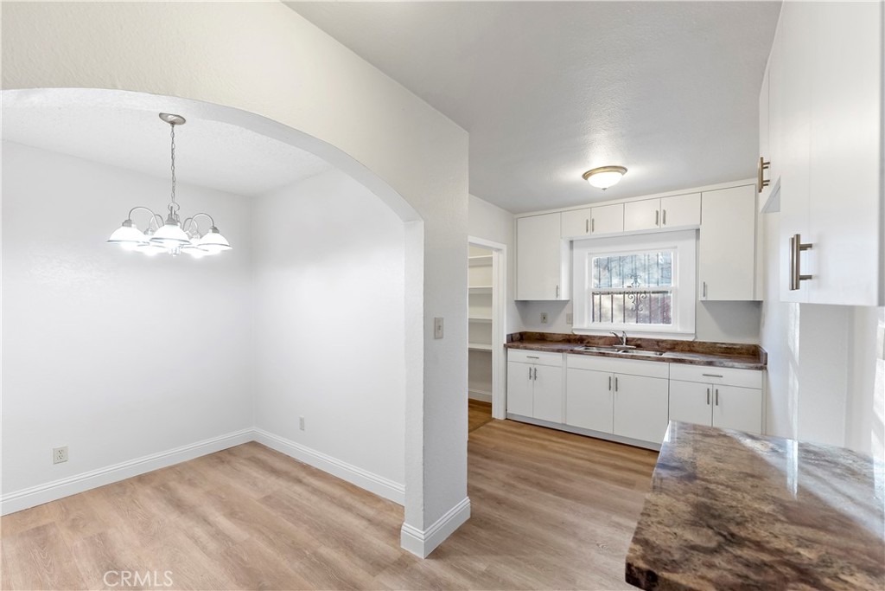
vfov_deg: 81.2
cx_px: 442
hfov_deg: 104.2
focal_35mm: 14
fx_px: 344
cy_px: 296
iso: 800
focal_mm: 14
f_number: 4
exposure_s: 1/160
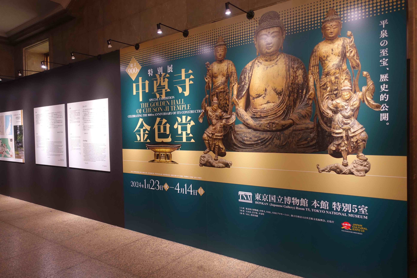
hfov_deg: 73.7
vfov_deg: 53.1
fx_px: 278
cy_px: 139
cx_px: 208
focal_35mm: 24
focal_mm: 8.8
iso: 160
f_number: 1.8
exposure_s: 1/30
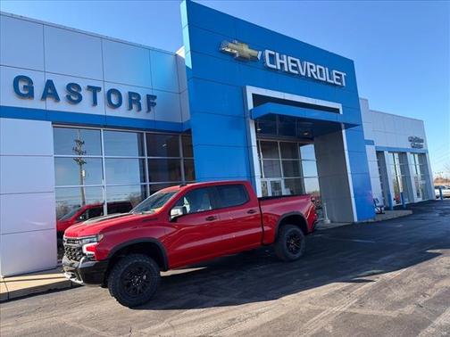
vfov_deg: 56.8
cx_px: 225
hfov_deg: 71.6
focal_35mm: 24
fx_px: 312
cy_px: 168
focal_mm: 6.76
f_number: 1.78
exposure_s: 1/1337
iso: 80
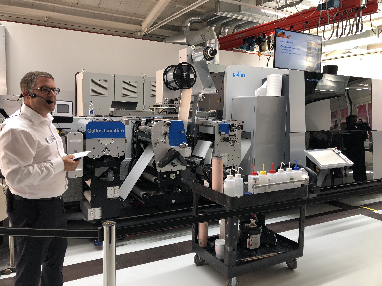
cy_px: 143
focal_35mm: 28
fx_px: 309
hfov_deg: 63.4
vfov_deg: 49.7
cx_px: 191
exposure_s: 1/25
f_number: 1.8
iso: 32
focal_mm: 3.99
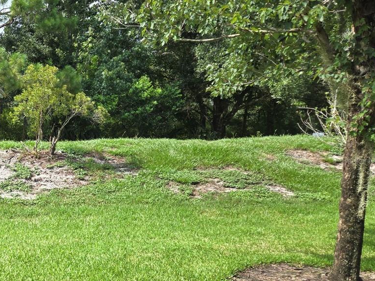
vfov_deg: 30.2
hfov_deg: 35.7
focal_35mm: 48
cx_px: -3
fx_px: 520
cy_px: 160
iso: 25
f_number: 1.8
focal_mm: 5.4
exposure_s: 1/485
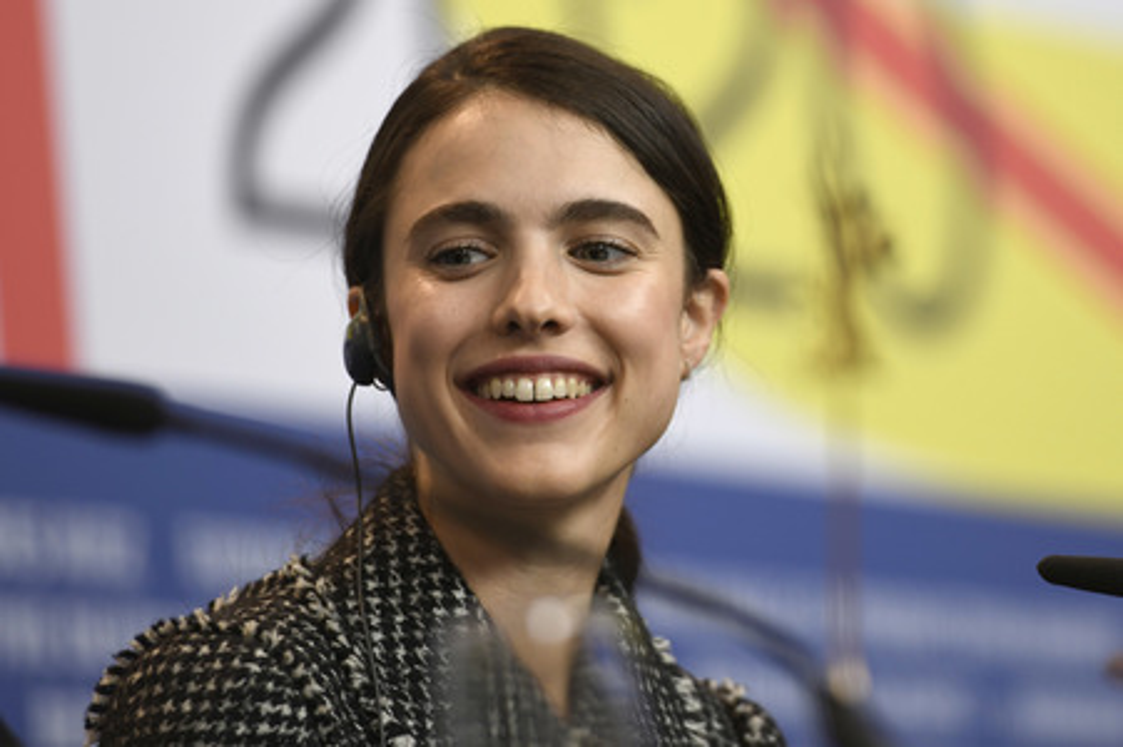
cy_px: 374
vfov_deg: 6.9
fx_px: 6234
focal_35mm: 200
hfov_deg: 10.3
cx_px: 562
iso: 800
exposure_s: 1/320
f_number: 3.5
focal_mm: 200
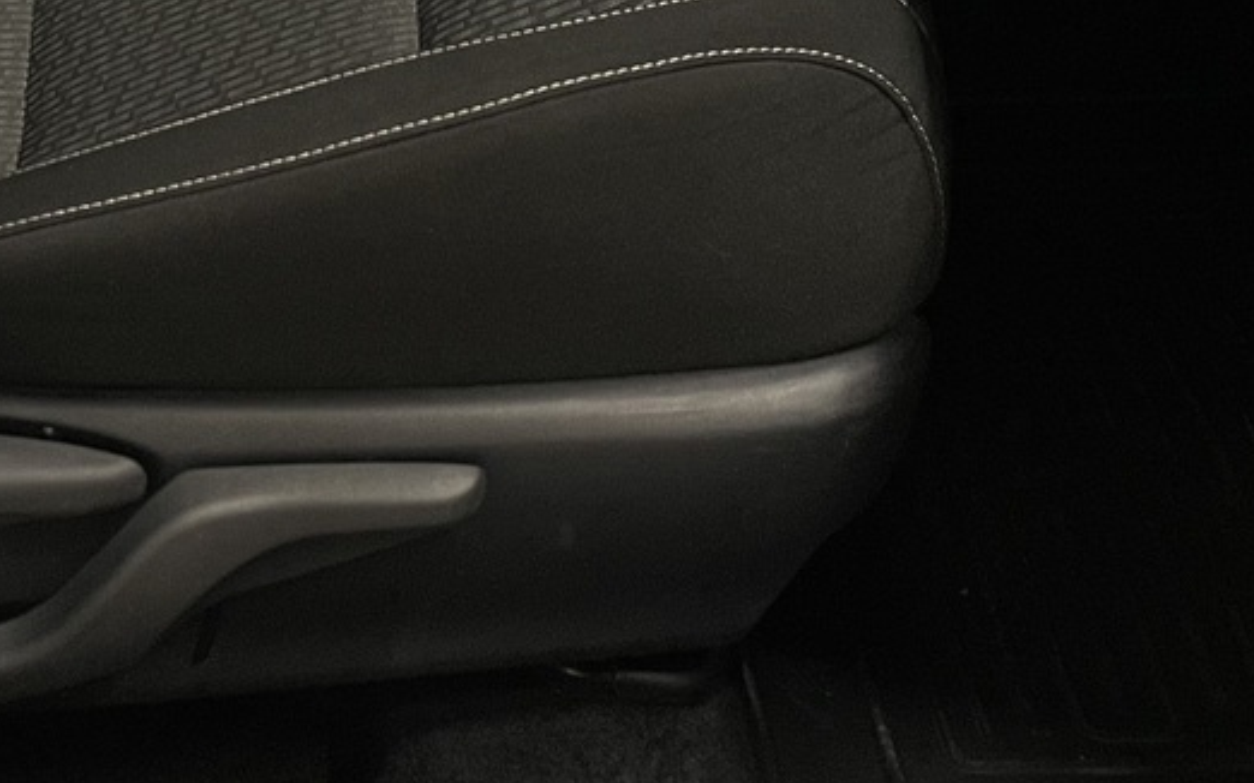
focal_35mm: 76
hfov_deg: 26.8
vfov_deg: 15.8
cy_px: -379
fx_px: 2597
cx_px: 315
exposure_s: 1/60
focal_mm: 4.2
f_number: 1.6
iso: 200
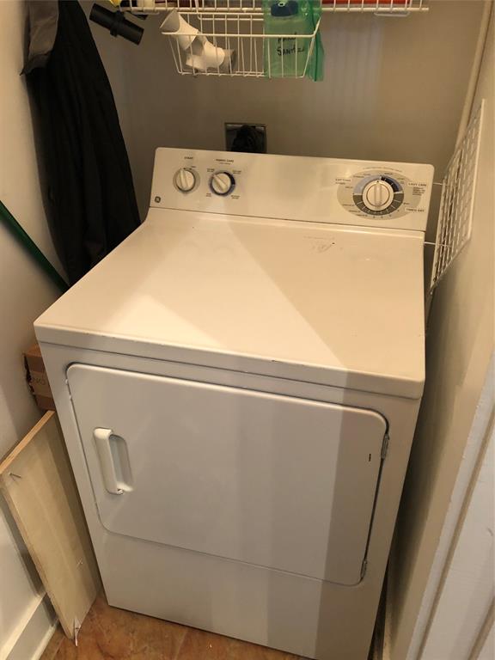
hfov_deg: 49.7
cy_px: 330
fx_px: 534
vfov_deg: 63.4
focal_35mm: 28
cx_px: 248
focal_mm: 3.99
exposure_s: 1/9
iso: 100
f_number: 1.8
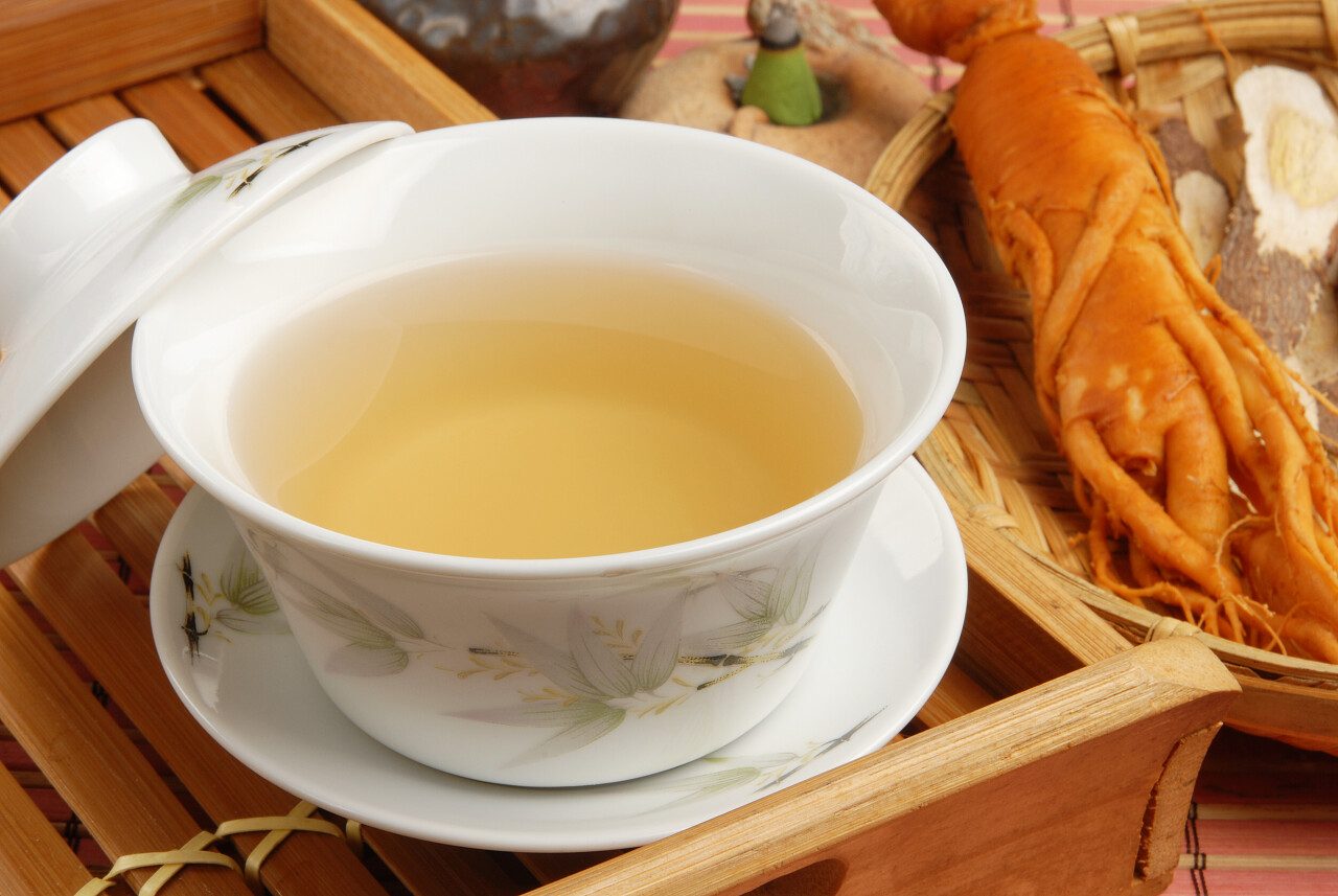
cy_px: 448
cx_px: 669
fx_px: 4186
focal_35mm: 112
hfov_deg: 18.2
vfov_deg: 12.2
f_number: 25
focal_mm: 75
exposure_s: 1/125
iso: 100
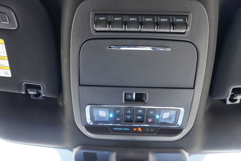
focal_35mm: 24
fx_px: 161
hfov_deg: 73.7
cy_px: 80
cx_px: 120
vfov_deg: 53.2
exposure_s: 1/60
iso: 1000
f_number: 4
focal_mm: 16
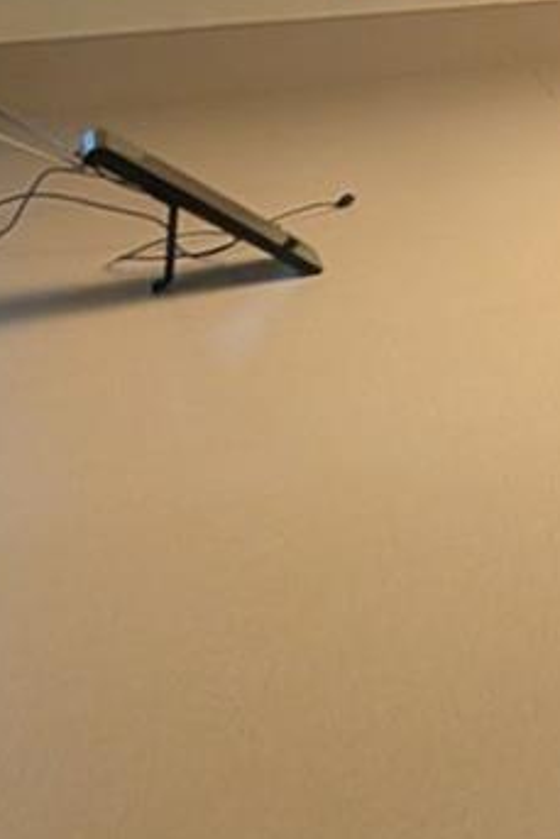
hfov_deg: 10.2
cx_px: 1841
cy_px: 64
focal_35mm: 58
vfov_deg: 32.5
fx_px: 1352
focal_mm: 2.02
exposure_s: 1/120
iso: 74
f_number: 1.7
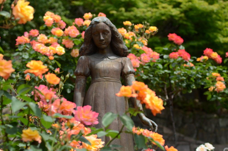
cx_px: 114
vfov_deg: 9.9
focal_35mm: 138
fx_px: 872
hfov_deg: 14.9
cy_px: 76
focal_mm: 92
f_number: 5
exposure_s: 1/640
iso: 125
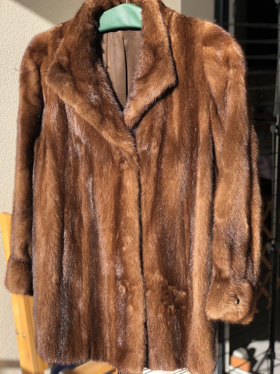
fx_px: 615
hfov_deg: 25.7
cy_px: 187
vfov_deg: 33.8
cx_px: 140
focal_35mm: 57
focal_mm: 6.6
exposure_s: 1/165
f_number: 2.8
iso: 20
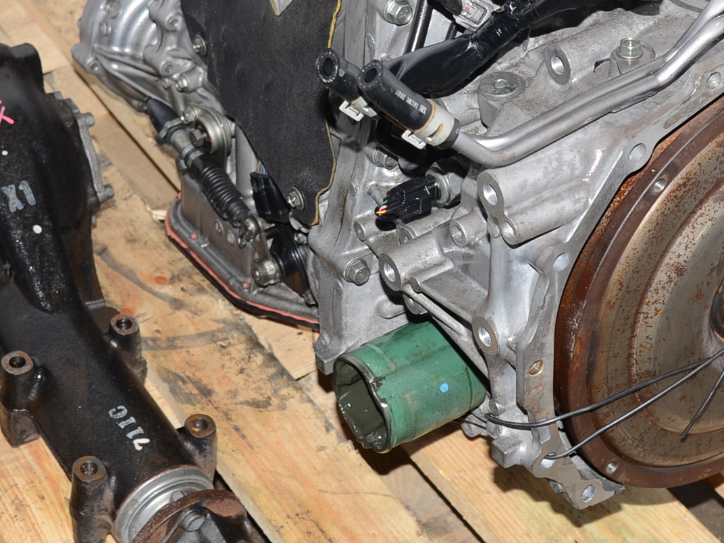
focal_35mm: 86
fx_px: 1799
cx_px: 428
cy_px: 183
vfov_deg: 17.1
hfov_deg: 22.7
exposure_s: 1/100
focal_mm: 26
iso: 100
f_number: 5
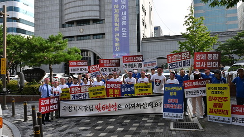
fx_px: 181
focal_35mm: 28
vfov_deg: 41.5
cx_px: 134
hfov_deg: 67.8
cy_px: 69
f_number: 13
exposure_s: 1/640
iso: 1000
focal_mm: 24
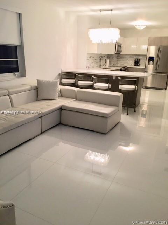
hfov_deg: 48.2
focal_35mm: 29
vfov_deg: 61.7
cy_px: 112
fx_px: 188
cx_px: 84
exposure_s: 1/30
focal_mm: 4.15
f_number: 2.2
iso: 100
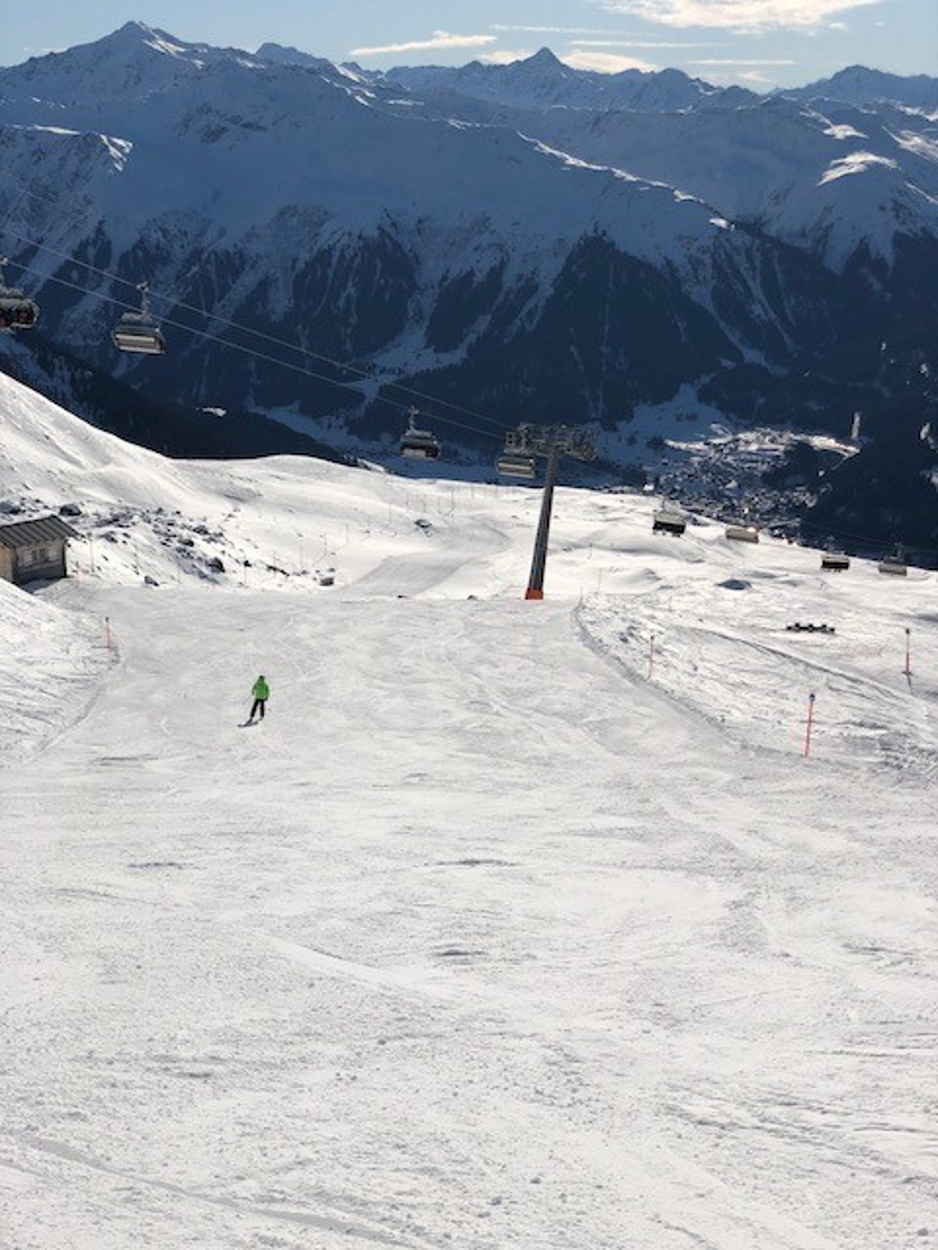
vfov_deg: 36.8
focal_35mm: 52
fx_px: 1879
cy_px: 625
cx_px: 469
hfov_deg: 28.0
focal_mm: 6
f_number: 2.4
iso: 16
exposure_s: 1/5348
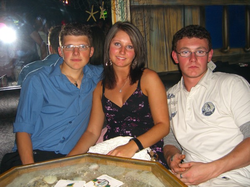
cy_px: 94
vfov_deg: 37.7
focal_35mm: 38
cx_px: 125
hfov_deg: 49.0
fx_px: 274
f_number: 2.8
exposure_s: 1/60
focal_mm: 7.9
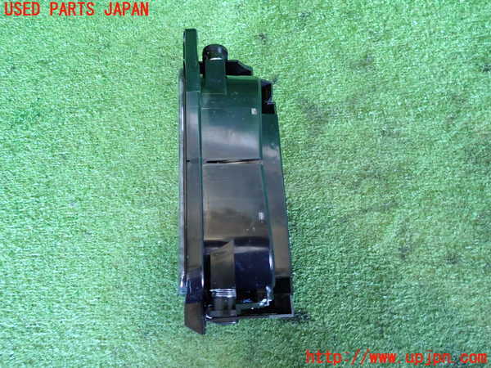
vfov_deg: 54.9
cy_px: 184
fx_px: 355
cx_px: 246
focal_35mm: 25
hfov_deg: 69.4
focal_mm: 4.5
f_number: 2
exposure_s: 1/40
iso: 640
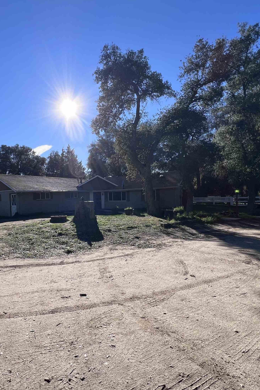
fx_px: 206
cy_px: 204
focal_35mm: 19
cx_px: 82
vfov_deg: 86.9
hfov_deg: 62.6
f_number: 1.8
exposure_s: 1/1647
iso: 32
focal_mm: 1.57
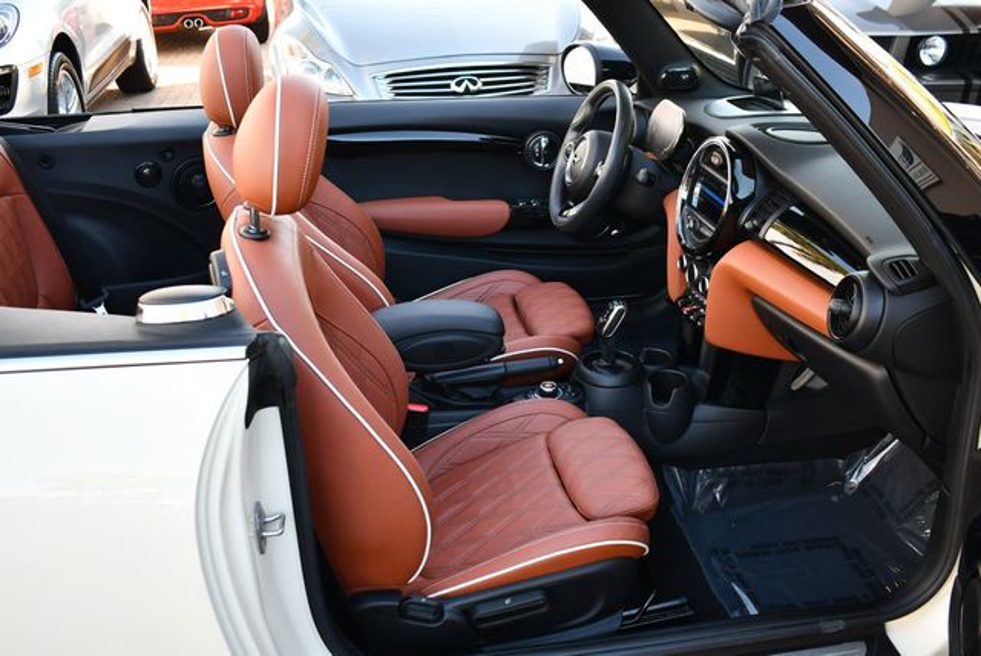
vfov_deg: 36.9
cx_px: 490
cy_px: 328
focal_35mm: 36
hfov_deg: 53.1
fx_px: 982
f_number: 3.5
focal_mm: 18
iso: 450
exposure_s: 1/250
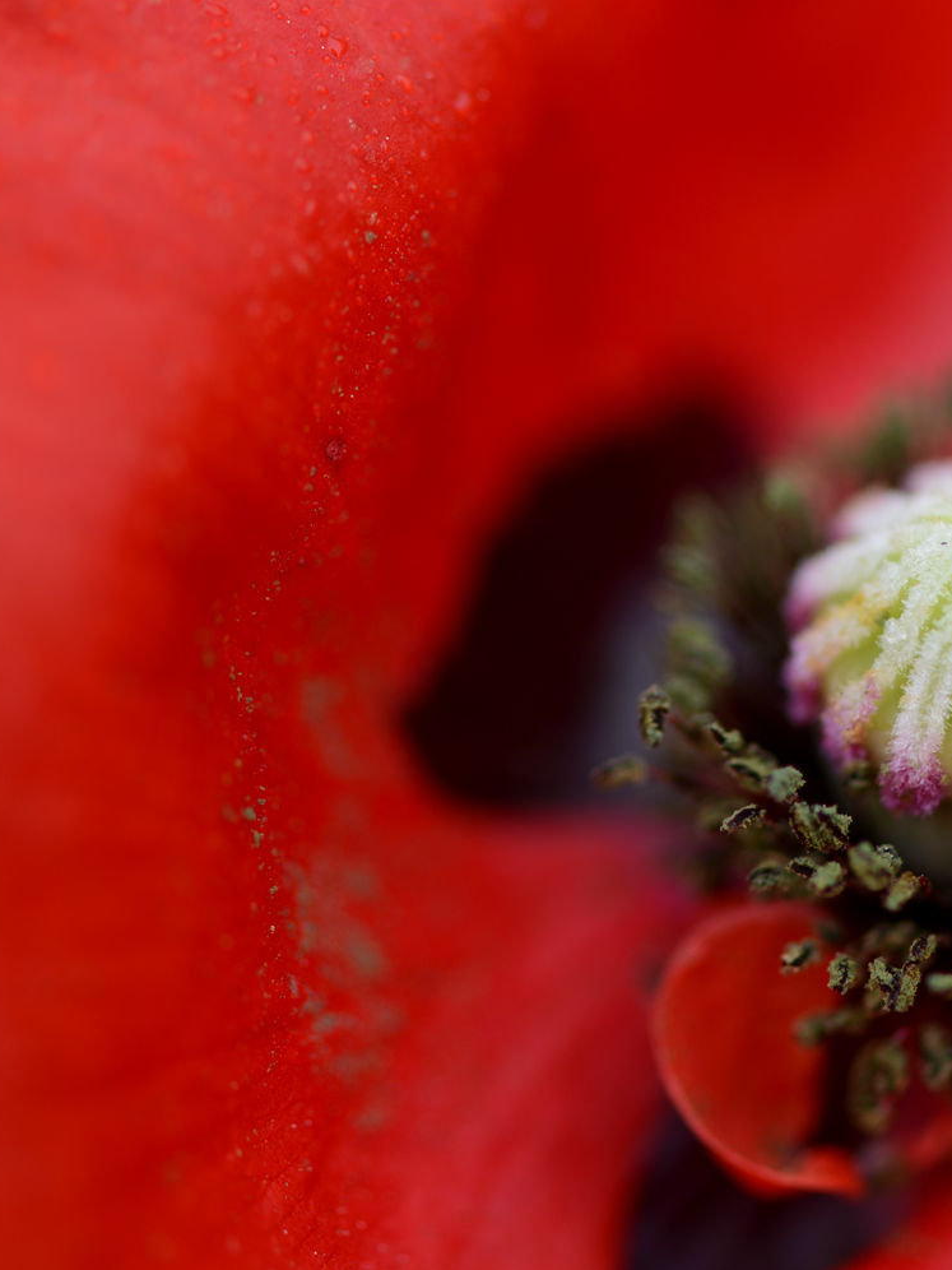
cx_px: 775
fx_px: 5574
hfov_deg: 9.7
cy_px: 635
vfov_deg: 13.0
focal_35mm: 152
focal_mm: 105
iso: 100
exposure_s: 1/400
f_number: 4
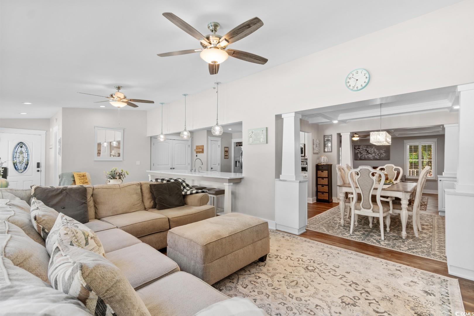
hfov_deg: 100.4
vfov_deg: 77.3
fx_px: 197
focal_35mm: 15
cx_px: 237
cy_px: 158
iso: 100
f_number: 4.5
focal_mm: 10
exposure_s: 1/10
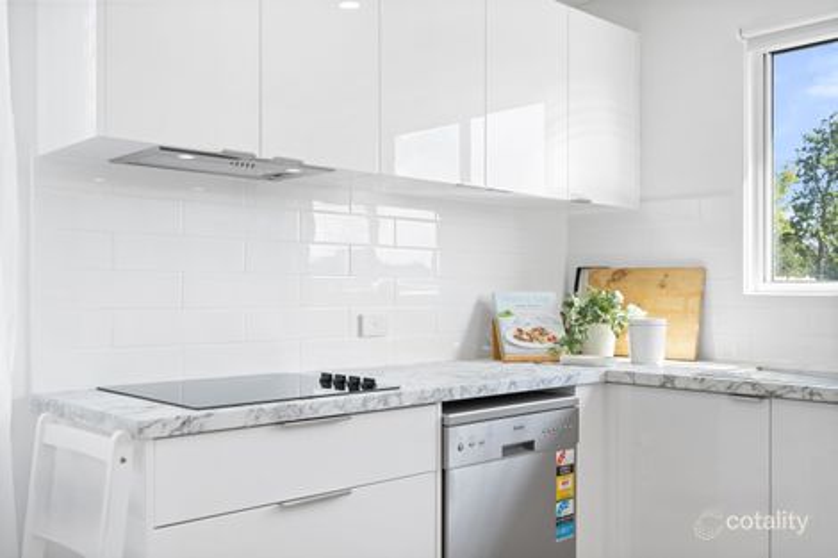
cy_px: 279
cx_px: 419
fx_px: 814
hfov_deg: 54.5
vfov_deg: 37.8
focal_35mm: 35
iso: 160
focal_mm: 35
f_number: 8
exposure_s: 1/6
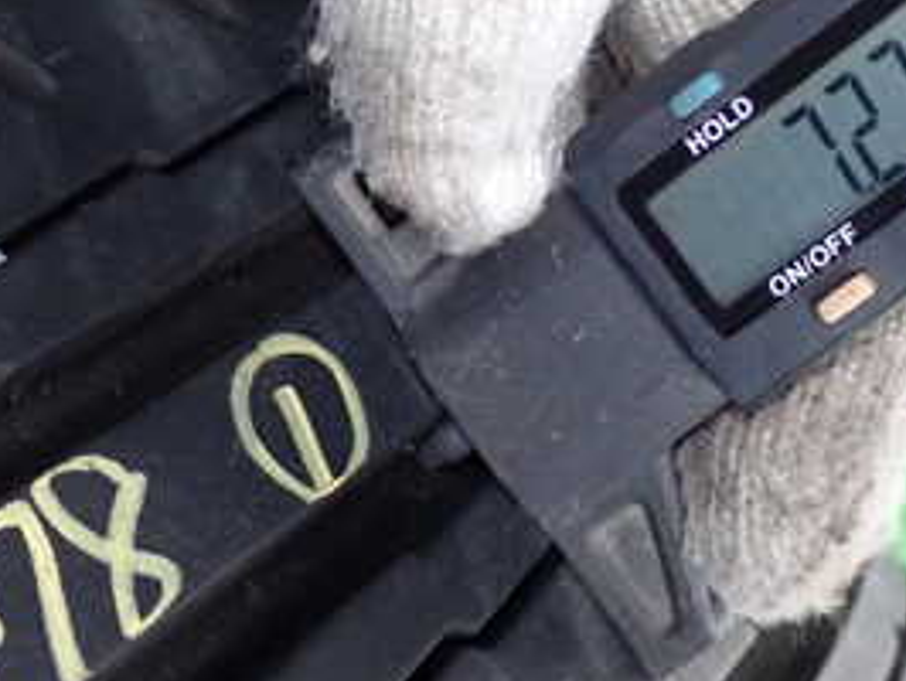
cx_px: 565
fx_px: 2777
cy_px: 289
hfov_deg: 18.5
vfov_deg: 14.0
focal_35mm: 106
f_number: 3.1
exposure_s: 1/125
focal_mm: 8.4
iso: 500
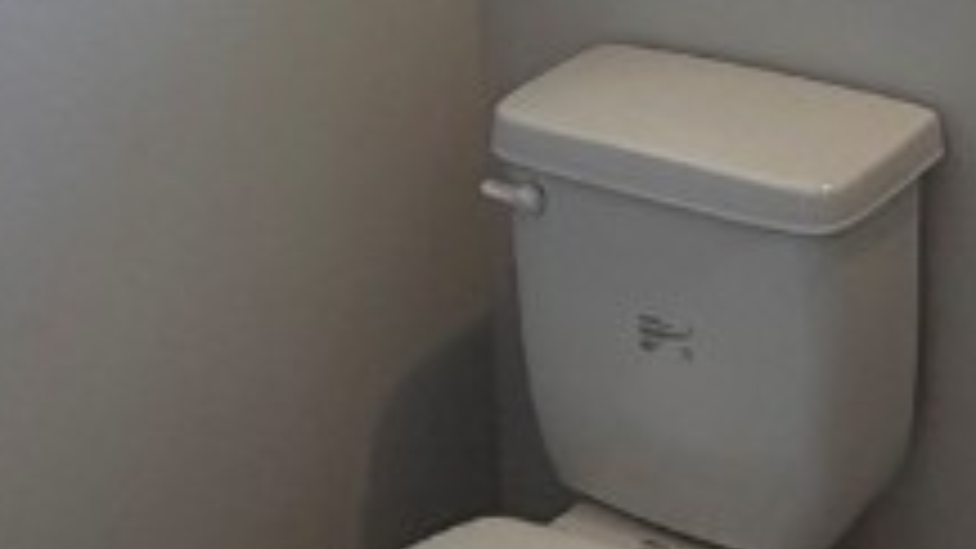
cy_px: -536
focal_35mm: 72
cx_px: 796
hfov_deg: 28.7
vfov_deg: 14.2
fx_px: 1863
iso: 160
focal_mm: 2.22
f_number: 2.2
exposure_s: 1/120
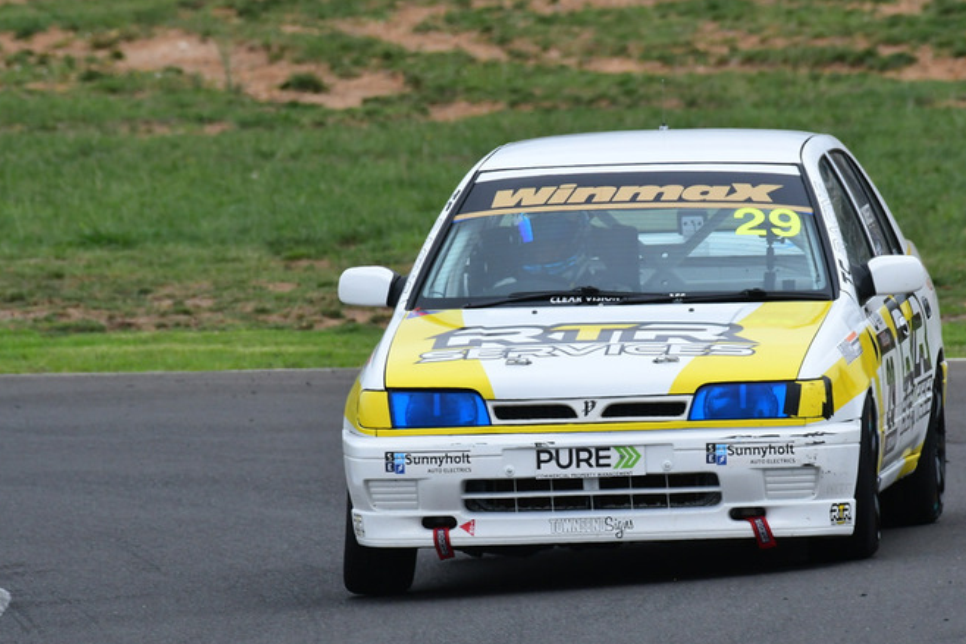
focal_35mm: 912
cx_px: 542
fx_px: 24476
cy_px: 318
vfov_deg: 1.5
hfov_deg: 2.3
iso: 800
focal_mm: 500
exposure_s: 1/640
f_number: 11
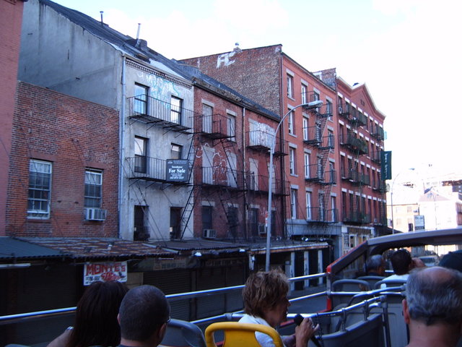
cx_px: 231
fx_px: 494
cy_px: 174
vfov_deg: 38.7
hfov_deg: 50.1
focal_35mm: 37
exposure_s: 1/125
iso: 63
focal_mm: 6.2
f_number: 2.9
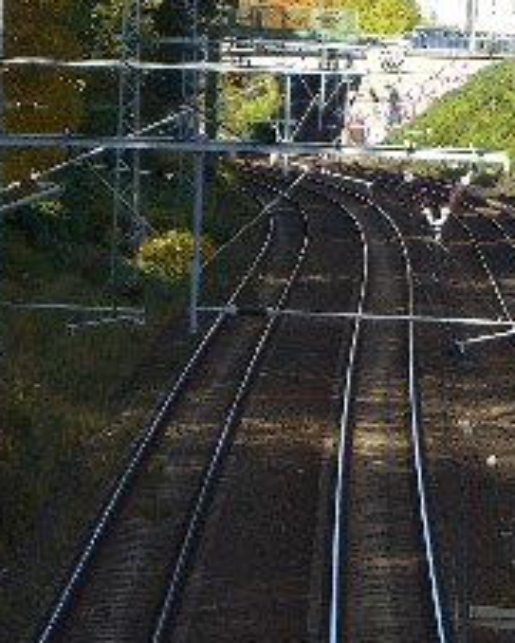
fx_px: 5464
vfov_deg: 6.7
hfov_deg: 5.4
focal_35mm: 287
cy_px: 229
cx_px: 334
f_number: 5.1
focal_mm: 23.7
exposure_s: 1/200
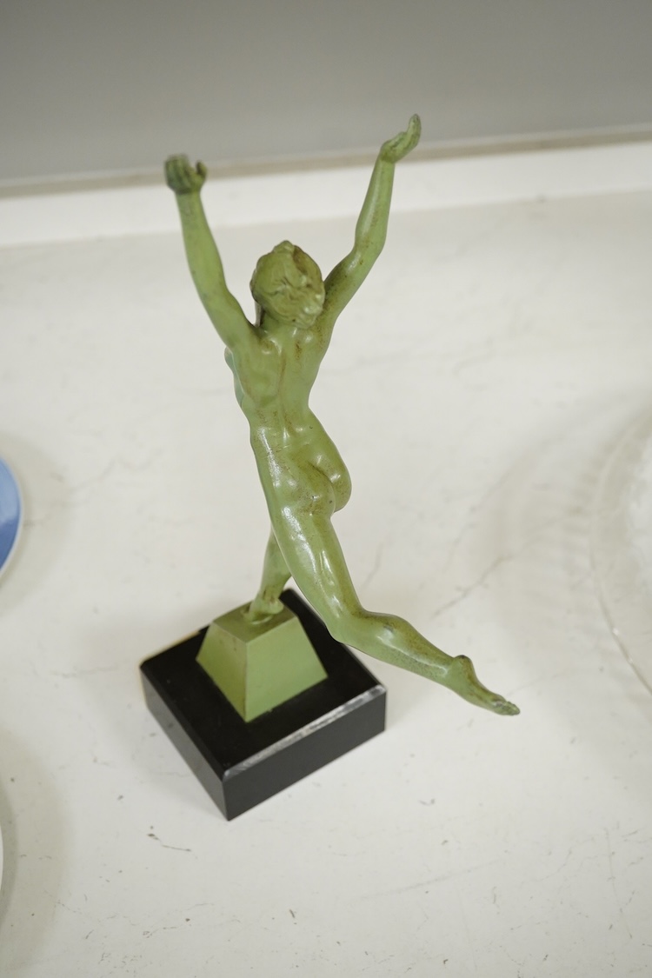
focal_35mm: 45
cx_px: 326
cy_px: 489
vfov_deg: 43.6
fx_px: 1222
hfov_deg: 29.9
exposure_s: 1/160
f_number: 6.3
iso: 2500
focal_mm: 30
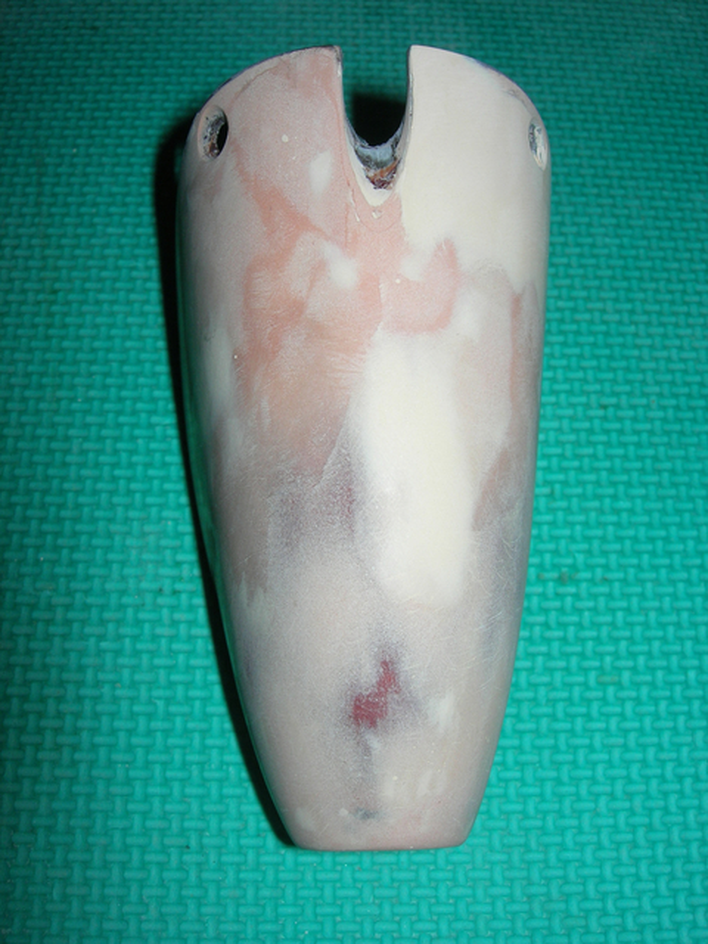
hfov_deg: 37.7
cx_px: 354
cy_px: 472
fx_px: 1036
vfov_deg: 49.0
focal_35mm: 38
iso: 64
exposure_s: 1/60.1
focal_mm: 7.8
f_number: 4.8
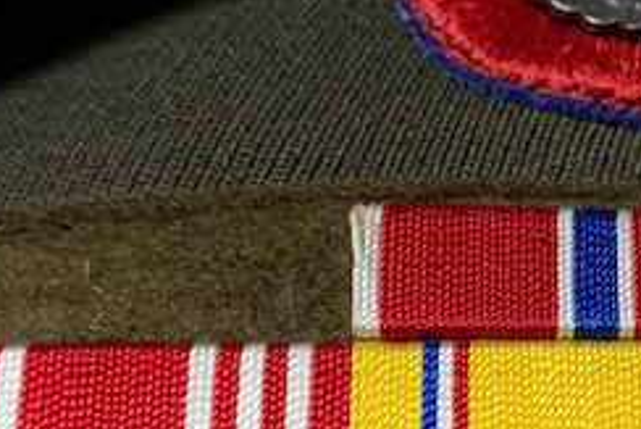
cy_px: 374
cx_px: 594
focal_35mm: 71
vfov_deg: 18.9
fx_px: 1265
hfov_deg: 27.3
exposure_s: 1/40
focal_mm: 4.25
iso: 320
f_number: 1.8
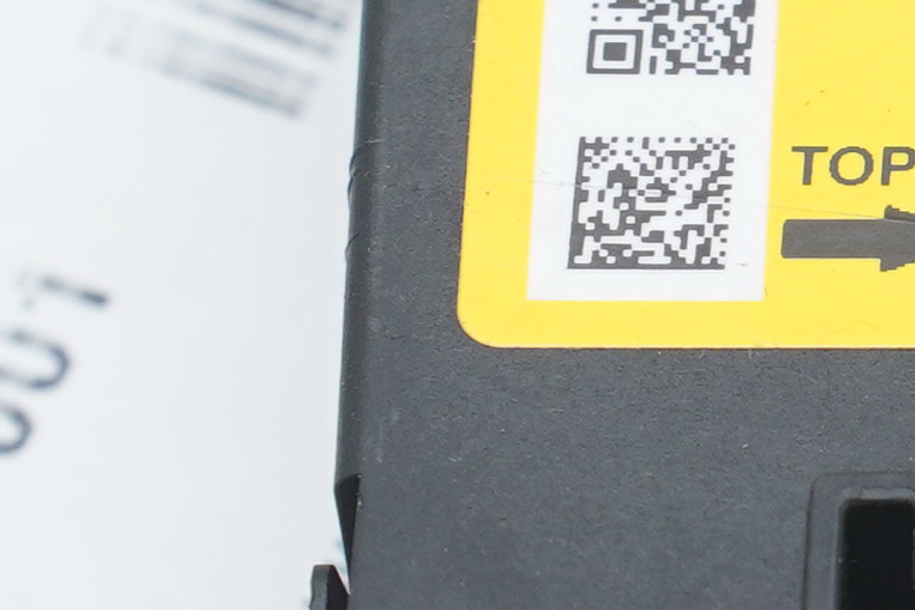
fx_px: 11566
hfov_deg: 4.5
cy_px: 247
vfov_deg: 3.0
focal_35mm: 455
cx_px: 1580
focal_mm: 75
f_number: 6.3
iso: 500
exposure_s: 1/160
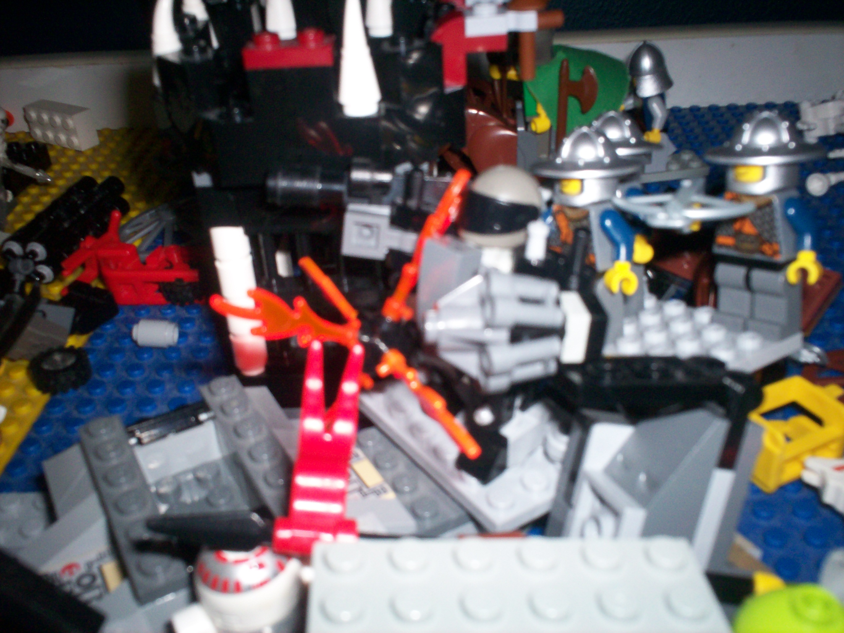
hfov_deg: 51.4
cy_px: 316
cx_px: 422
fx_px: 878
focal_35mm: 36
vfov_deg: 39.7
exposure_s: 1/60
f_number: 4.5
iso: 140
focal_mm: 6
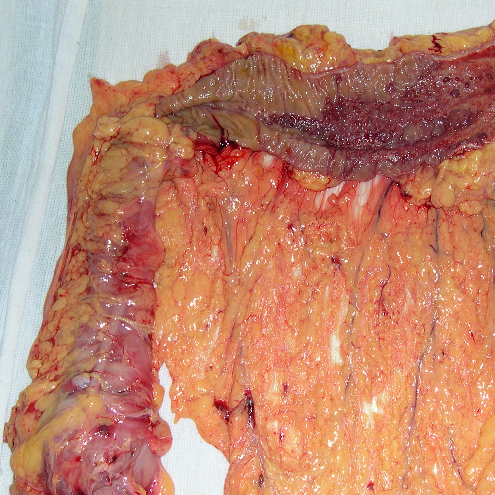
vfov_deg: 29.0
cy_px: 291
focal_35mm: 59
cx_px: 366
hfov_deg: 28.7
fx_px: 955
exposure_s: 1/60
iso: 100
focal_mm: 8
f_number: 2.8
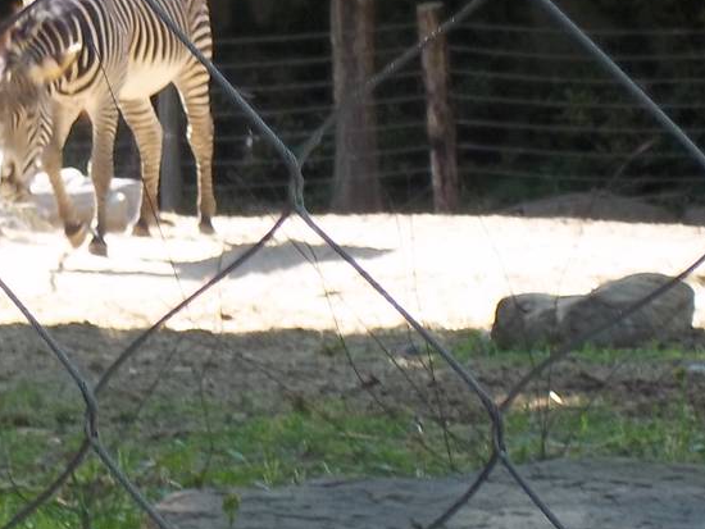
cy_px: 94
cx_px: -45
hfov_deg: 6.3
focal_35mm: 314
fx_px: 6398
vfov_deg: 4.7
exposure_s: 1/60
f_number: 5.6
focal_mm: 19.5
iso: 80
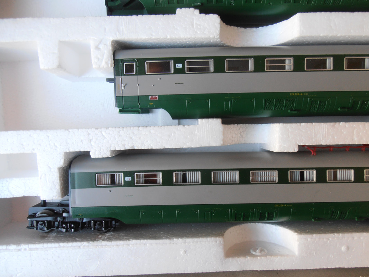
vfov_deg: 56.8
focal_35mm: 24
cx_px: 184
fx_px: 256
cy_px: 138
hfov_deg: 71.6
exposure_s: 1/30
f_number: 3
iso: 80
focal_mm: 4.2
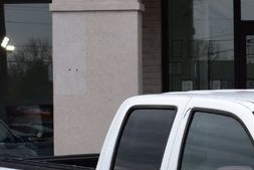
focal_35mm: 182
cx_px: 387
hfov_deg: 10.9
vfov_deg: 7.6
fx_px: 1285
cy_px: 103
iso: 400
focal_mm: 30
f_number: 9
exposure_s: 1/160
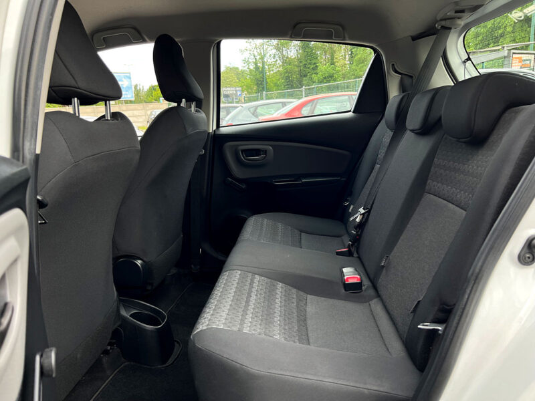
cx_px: 268
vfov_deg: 53.1
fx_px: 402
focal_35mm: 26
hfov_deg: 67.3
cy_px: 200
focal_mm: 5.7
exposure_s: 1/171
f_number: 1.5
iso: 50
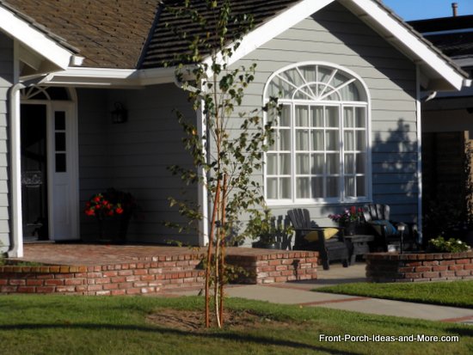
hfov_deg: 19.3
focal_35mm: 102
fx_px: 1394
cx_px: 236
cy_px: 178
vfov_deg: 14.5
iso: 80
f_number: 5.4
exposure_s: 1/500
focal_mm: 18.3
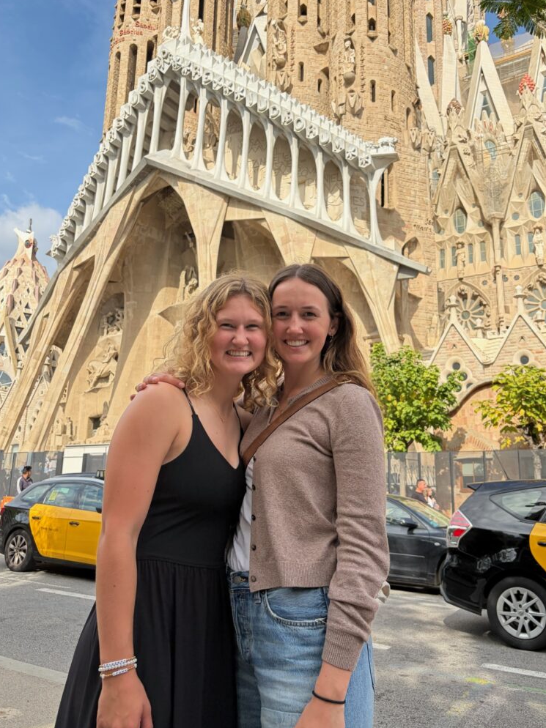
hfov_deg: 46.8
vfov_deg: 59.9
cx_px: 283
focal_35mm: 30
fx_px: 631
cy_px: 334
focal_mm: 5.96
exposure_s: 1/2075
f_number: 1.6
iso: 50
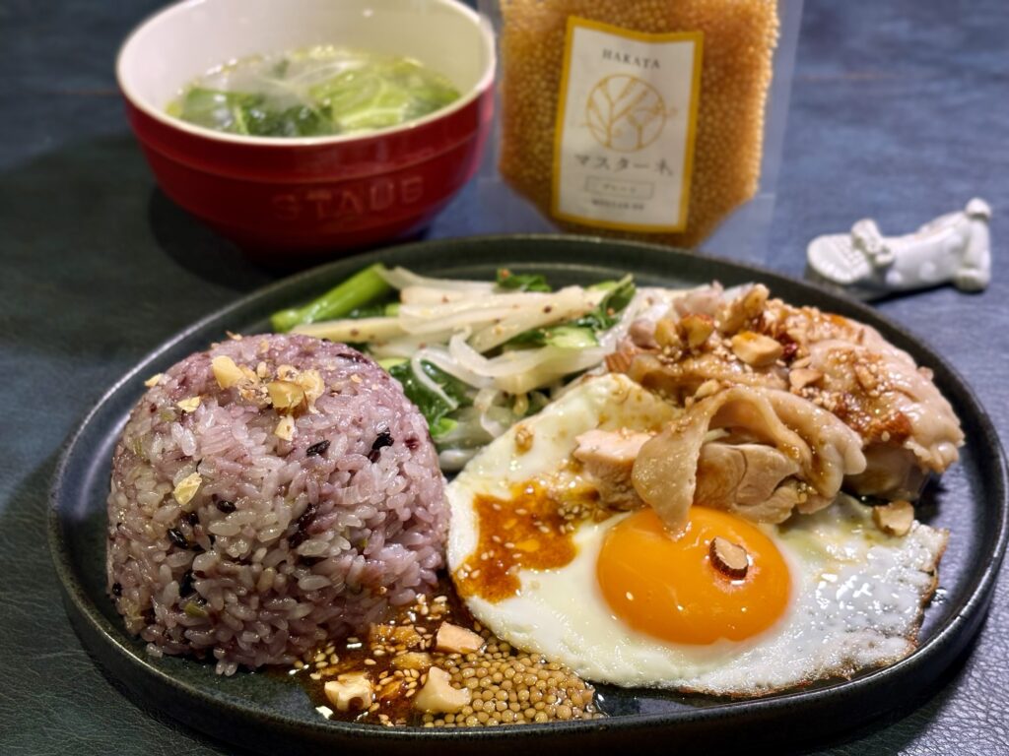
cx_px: 504
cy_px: 378
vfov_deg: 28.0
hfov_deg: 36.8
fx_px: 1516
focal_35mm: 52
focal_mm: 5.96
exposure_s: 1/60
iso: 64
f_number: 1.6
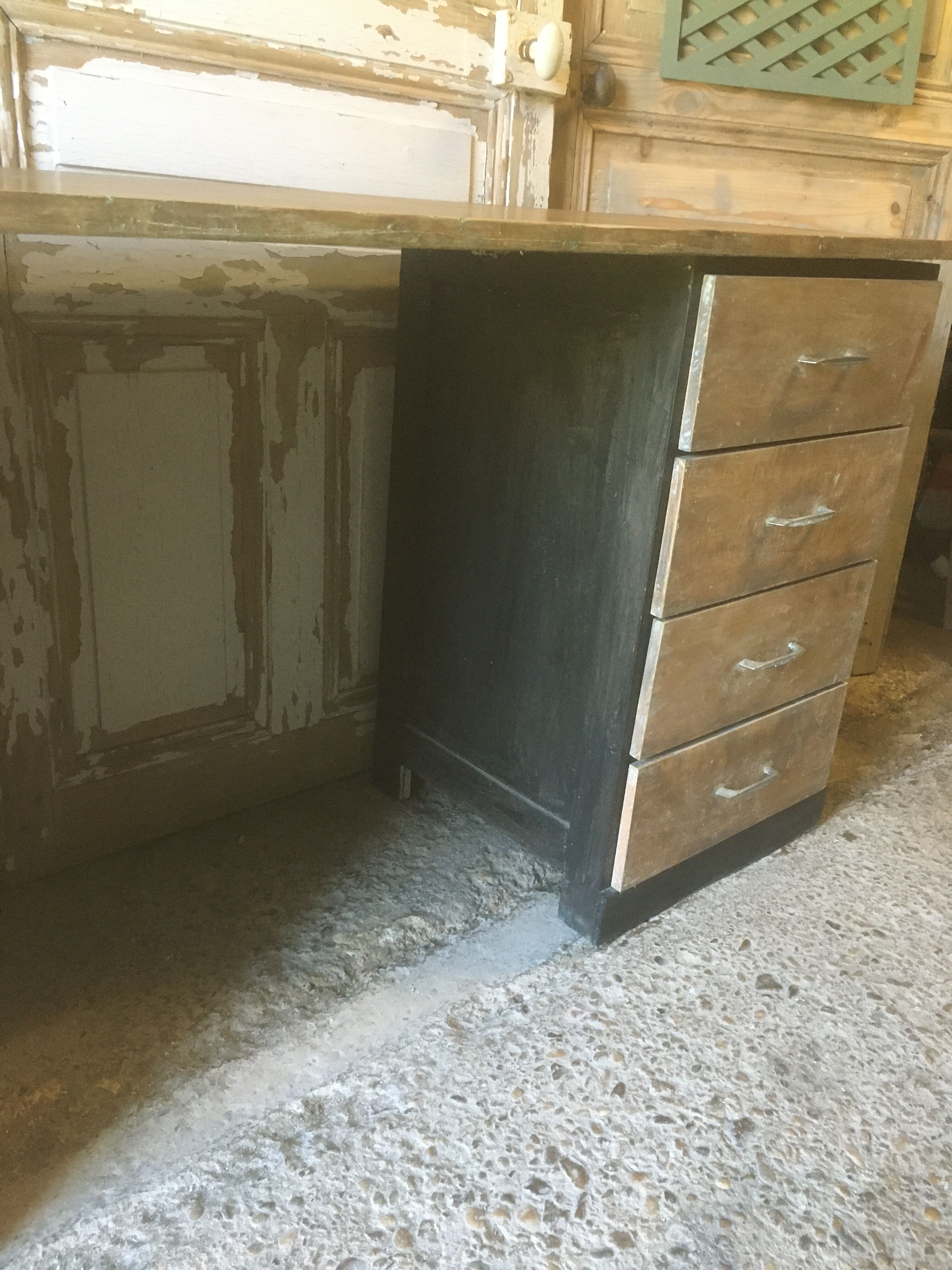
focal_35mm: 29
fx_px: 1063
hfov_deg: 48.2
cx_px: 476
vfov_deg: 61.7
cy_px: 635
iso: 200
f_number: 2.2
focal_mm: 4.15
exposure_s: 1/25
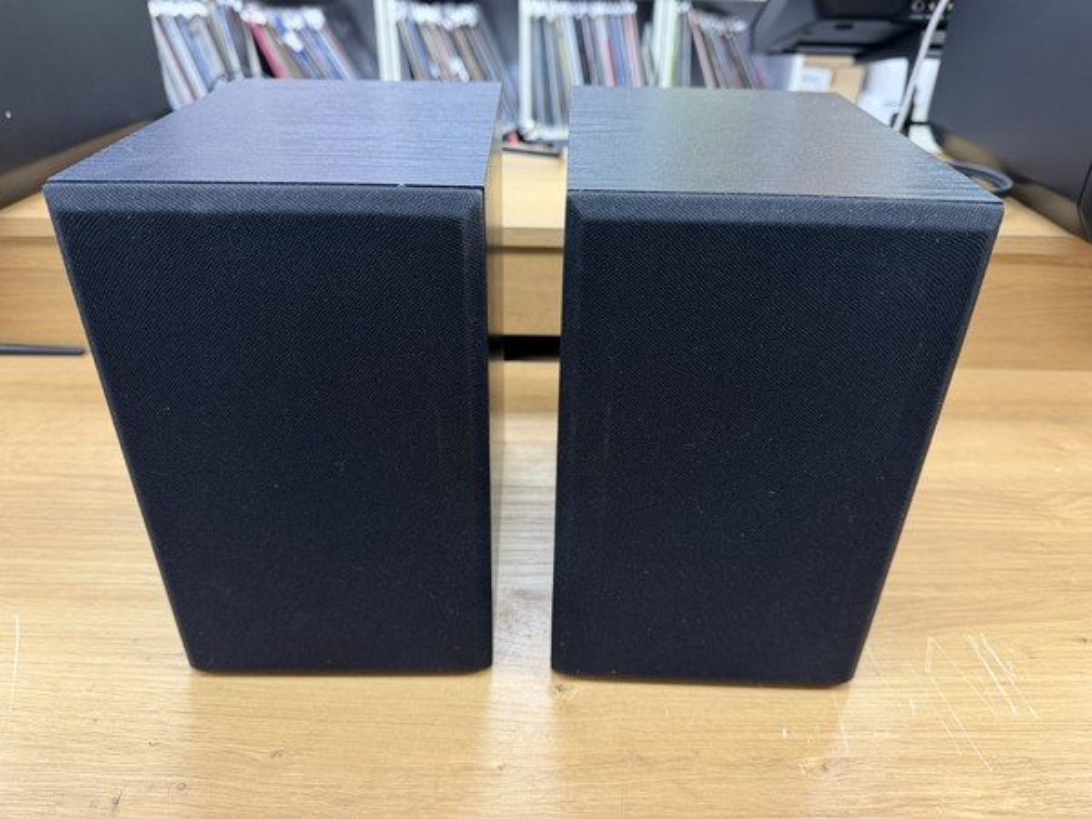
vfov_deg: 56.8
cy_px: 410
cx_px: 546
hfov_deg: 71.6
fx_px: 757
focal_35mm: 24
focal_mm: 6.76
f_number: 1.78
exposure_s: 1/60
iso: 160
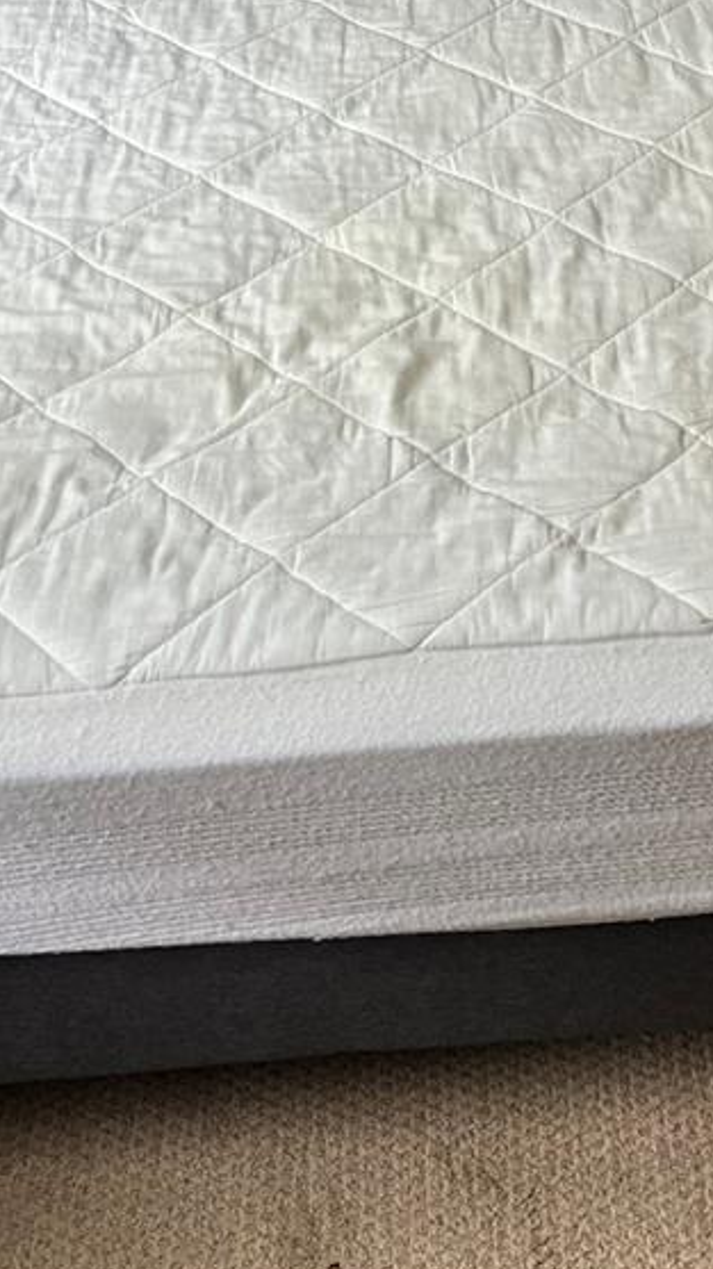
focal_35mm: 61
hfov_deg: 19.5
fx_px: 2052
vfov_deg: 32.6
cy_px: 116
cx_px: 585
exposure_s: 1/120
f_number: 1.5
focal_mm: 5.7
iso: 64
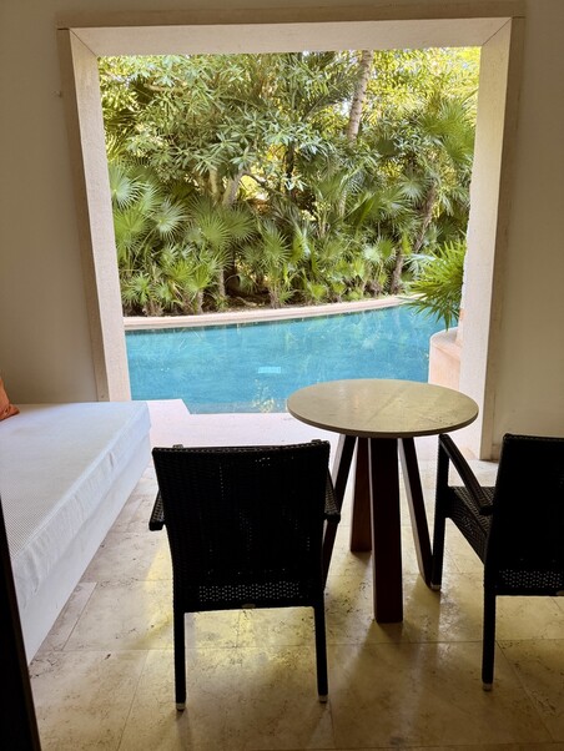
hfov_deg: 56.8
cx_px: 282
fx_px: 521
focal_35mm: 24
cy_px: 376
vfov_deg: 71.6
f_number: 1.78
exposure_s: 1/121
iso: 200
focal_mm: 6.76
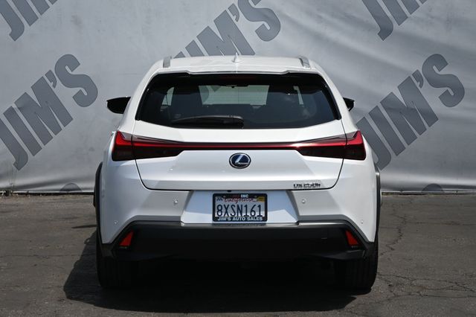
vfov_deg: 19.3
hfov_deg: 28.7
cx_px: 238
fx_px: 932
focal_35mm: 70
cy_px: 158
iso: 100
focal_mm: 47
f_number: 6.3
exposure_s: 1/320
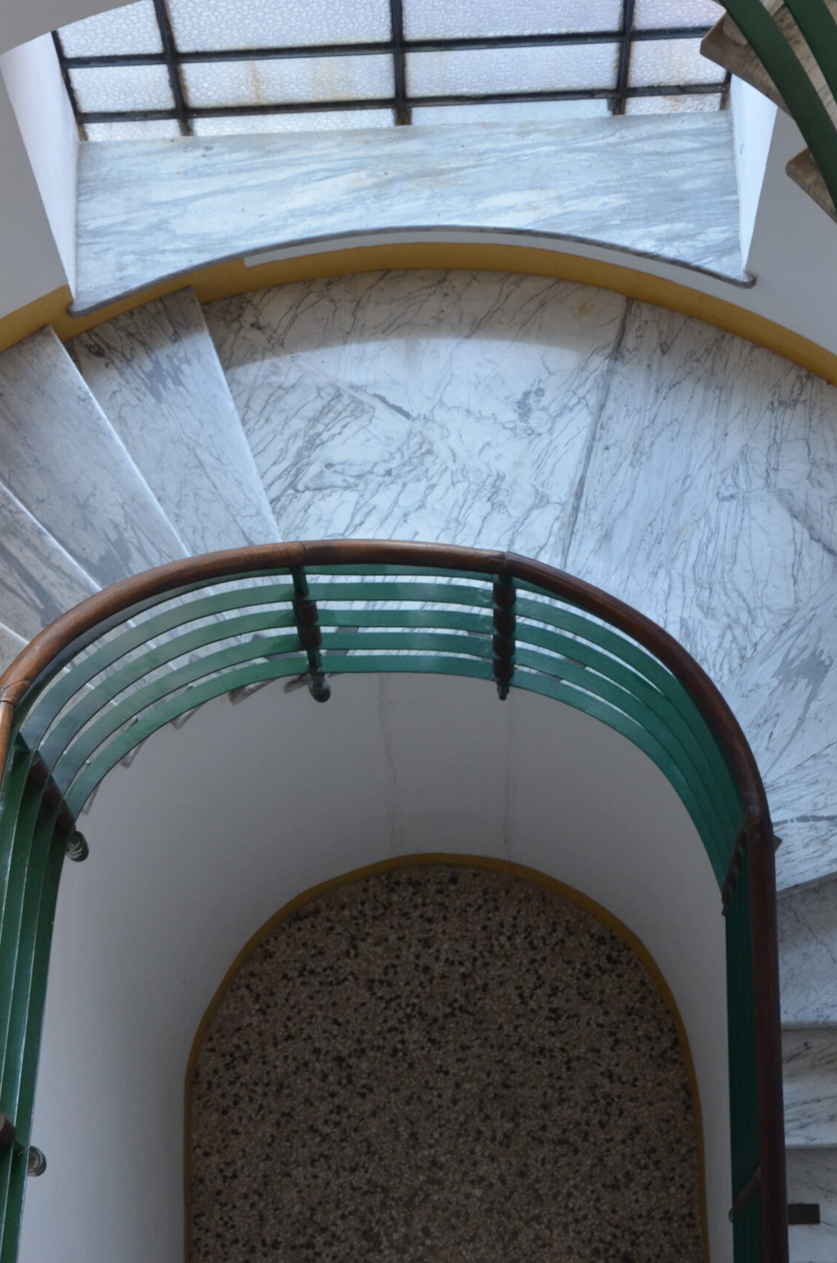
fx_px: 2662
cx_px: 338
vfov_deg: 26.7
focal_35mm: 76
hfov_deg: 17.9
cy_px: 621
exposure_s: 1/60
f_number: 4.2
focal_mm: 34
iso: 720
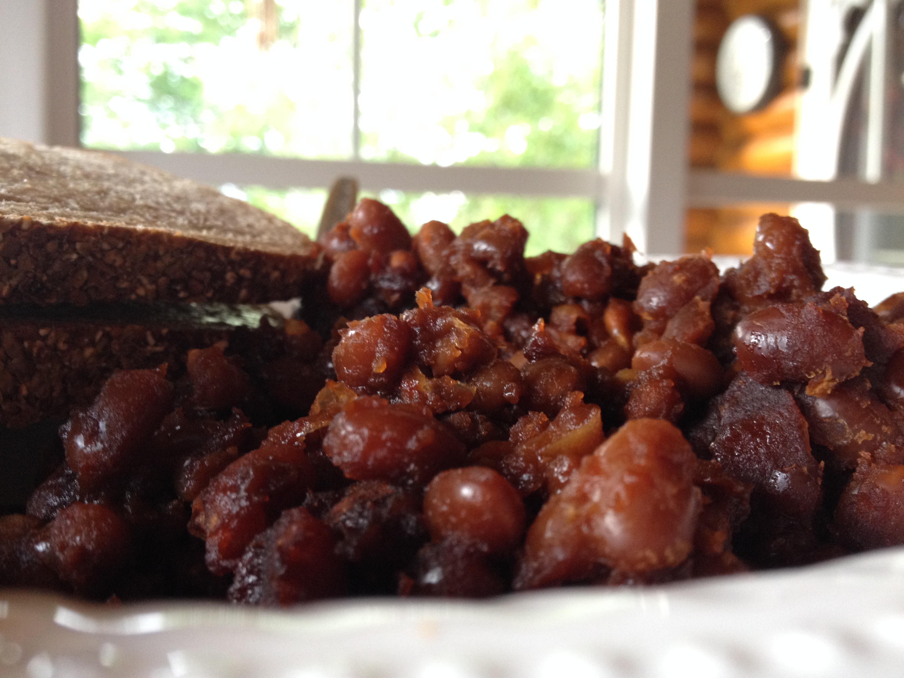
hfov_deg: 52.6
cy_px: 339
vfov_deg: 40.7
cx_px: 452
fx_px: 914
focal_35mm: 35
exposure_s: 1/20
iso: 125
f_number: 2.4
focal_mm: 4.28
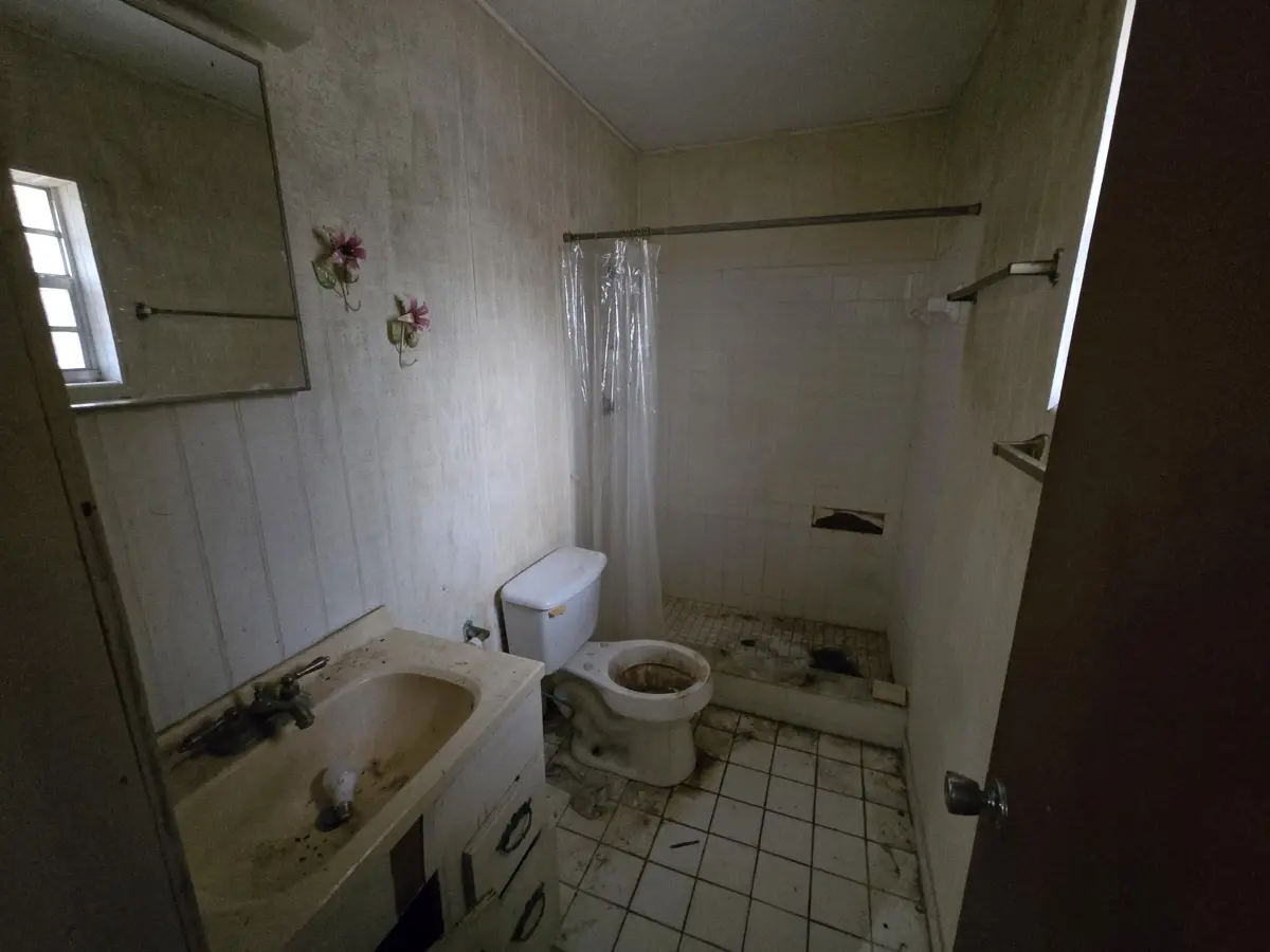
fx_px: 477
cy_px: 476
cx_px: 635
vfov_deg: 89.9
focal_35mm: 13
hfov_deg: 106.2
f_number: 2.2
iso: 1250
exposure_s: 1/24
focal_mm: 2.2
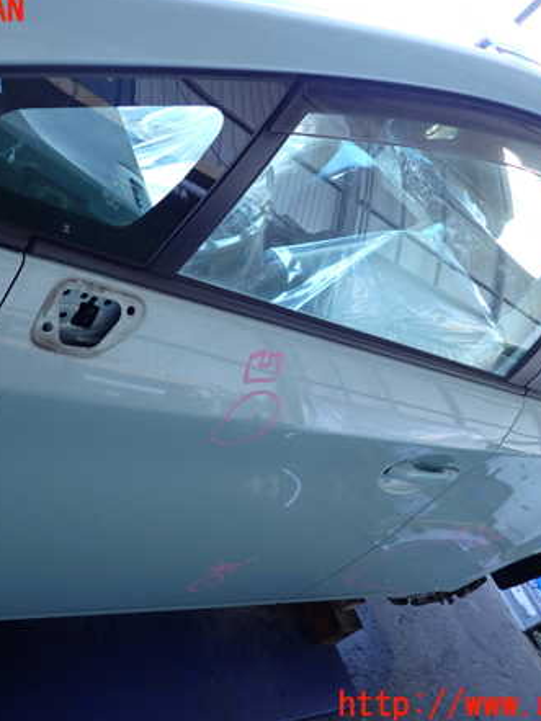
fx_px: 708
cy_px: 358
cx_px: 217
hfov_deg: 41.6
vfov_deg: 53.9
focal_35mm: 34
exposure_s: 1/125
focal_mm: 4.5
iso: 250
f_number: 2
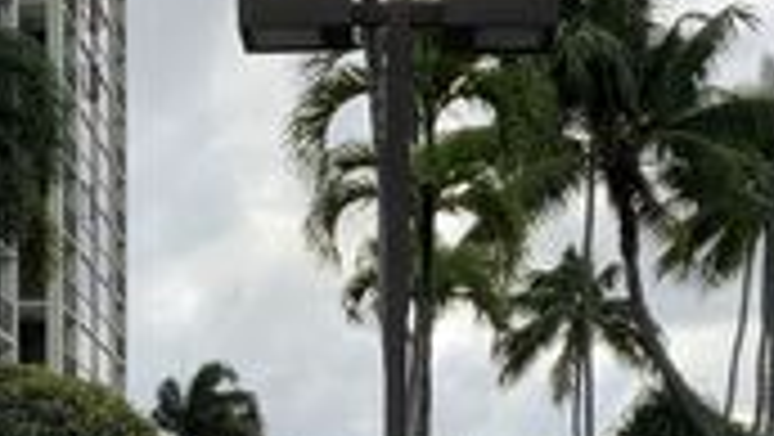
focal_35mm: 92
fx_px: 1889
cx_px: 387
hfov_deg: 23.2
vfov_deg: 12.8
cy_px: 555
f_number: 1.8
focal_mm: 3
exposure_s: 1/551
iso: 16
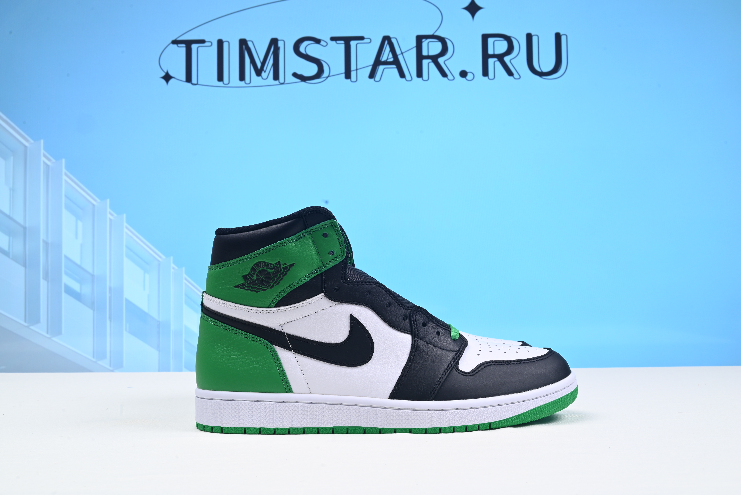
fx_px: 844
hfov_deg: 47.4
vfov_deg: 32.7
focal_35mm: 41
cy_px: 248
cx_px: 370
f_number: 16
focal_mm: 41
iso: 100
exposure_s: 1/2
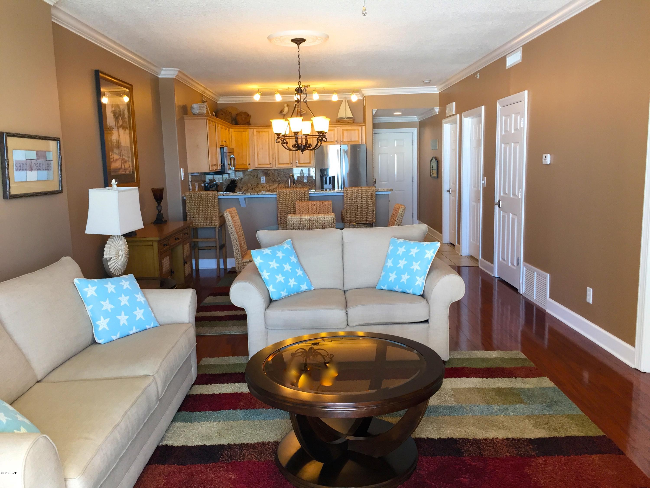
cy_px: 244
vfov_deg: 48.2
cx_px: 325
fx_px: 545
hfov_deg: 61.7
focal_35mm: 29
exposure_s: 1/40
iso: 32
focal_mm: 4.15
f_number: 2.2
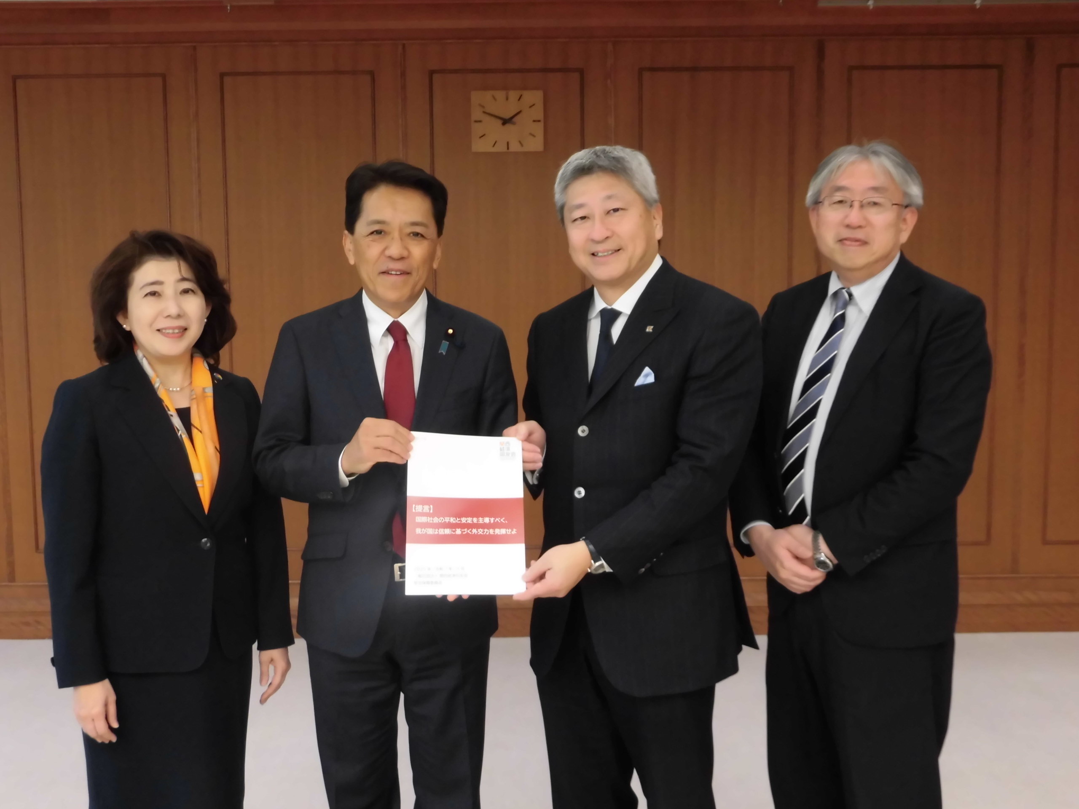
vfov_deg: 37.7
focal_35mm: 38
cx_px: 540
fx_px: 1184
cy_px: 404
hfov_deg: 49.0
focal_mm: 6.77
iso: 250
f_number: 3.7
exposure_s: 1/40
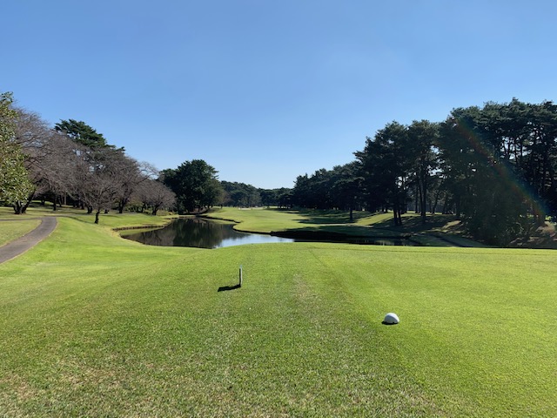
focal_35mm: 26
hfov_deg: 67.3
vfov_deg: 53.1
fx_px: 418
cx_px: 278
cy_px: 209
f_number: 1.8
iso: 25
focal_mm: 4.25
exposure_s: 1/2915
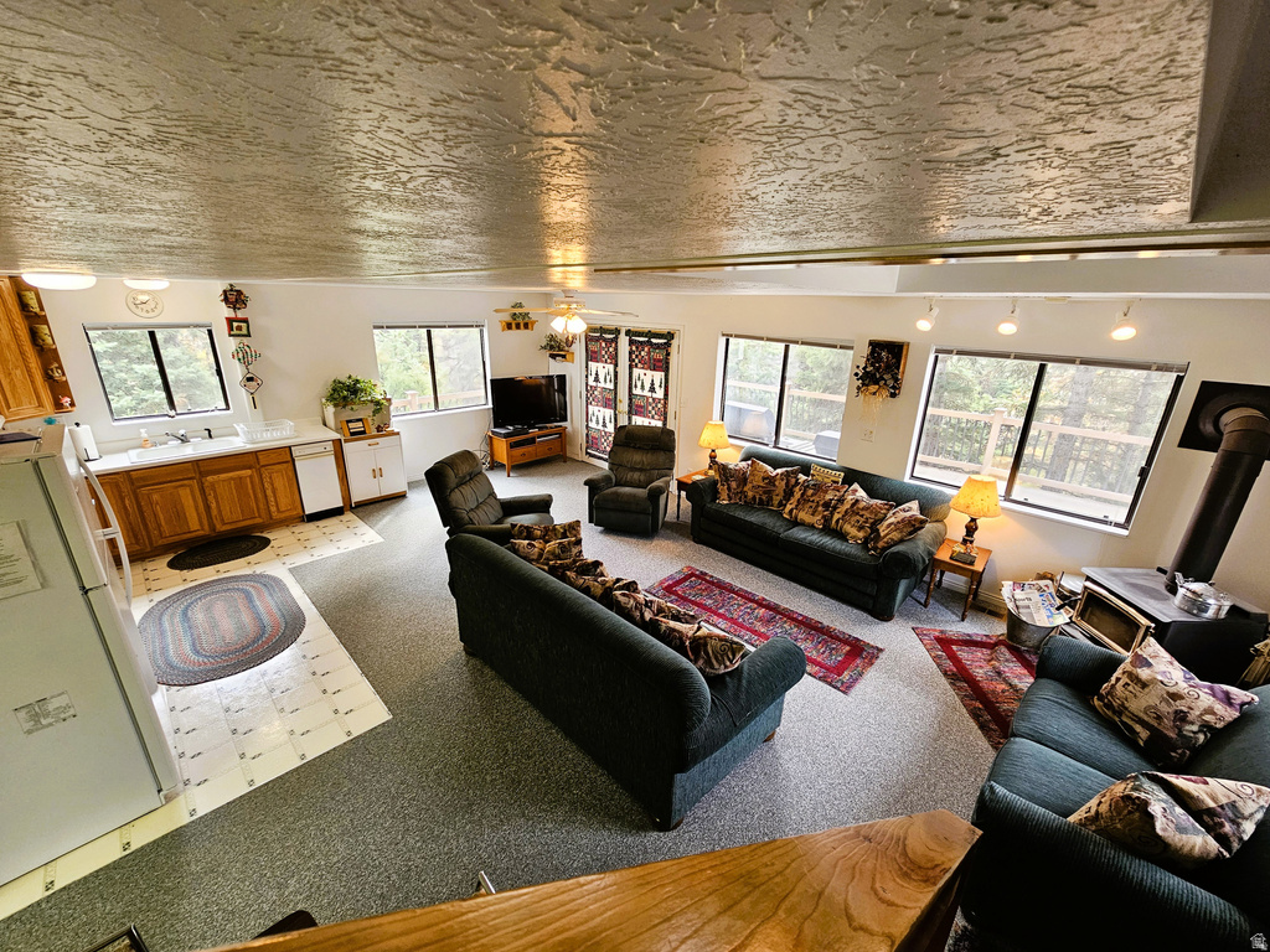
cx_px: 635
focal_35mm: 13
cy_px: 476
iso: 125
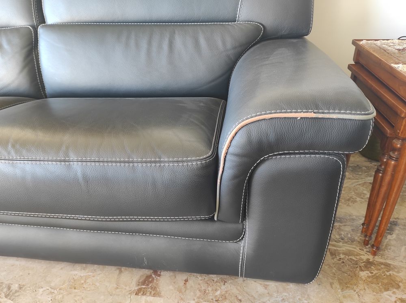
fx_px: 293
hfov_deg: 69.4
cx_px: 203
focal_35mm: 25
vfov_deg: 54.8
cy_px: 152
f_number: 1.89
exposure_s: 1/33
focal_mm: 5.43
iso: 280
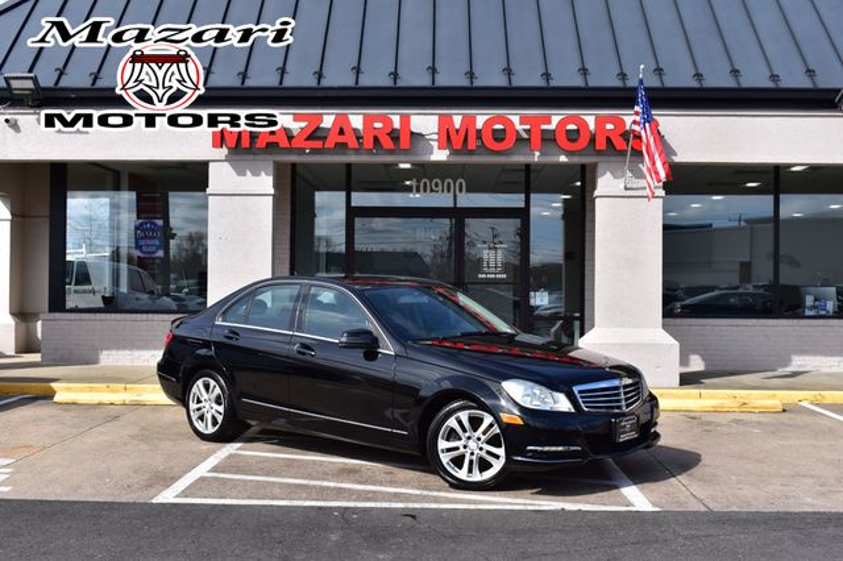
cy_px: 280
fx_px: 1053
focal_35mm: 45
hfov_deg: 43.6
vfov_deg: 29.8
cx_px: 422
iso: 320
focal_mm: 30
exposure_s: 1/500
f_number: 11
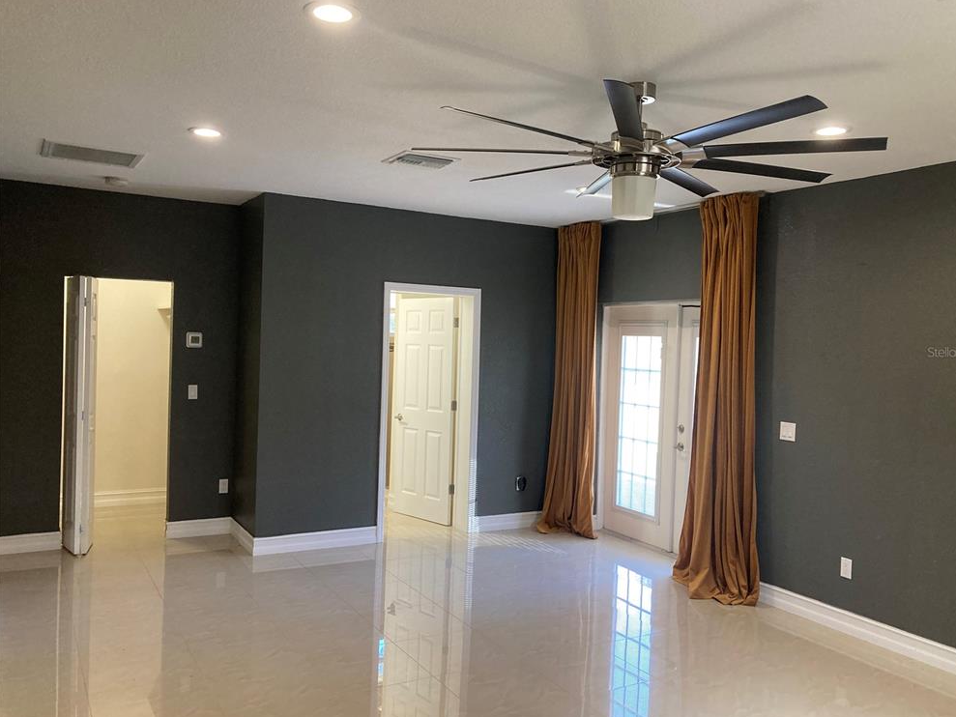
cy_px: 352
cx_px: 491
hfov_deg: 61.6
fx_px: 801
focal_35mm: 29
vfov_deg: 48.2
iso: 160
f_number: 1.8
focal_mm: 3.99
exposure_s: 1/60
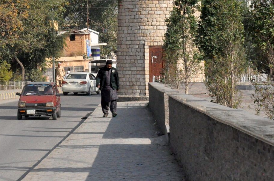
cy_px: 28
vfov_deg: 7.5
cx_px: 6
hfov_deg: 11.2
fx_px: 1383
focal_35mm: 182
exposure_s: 1/3200
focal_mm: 58
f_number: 14
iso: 3200
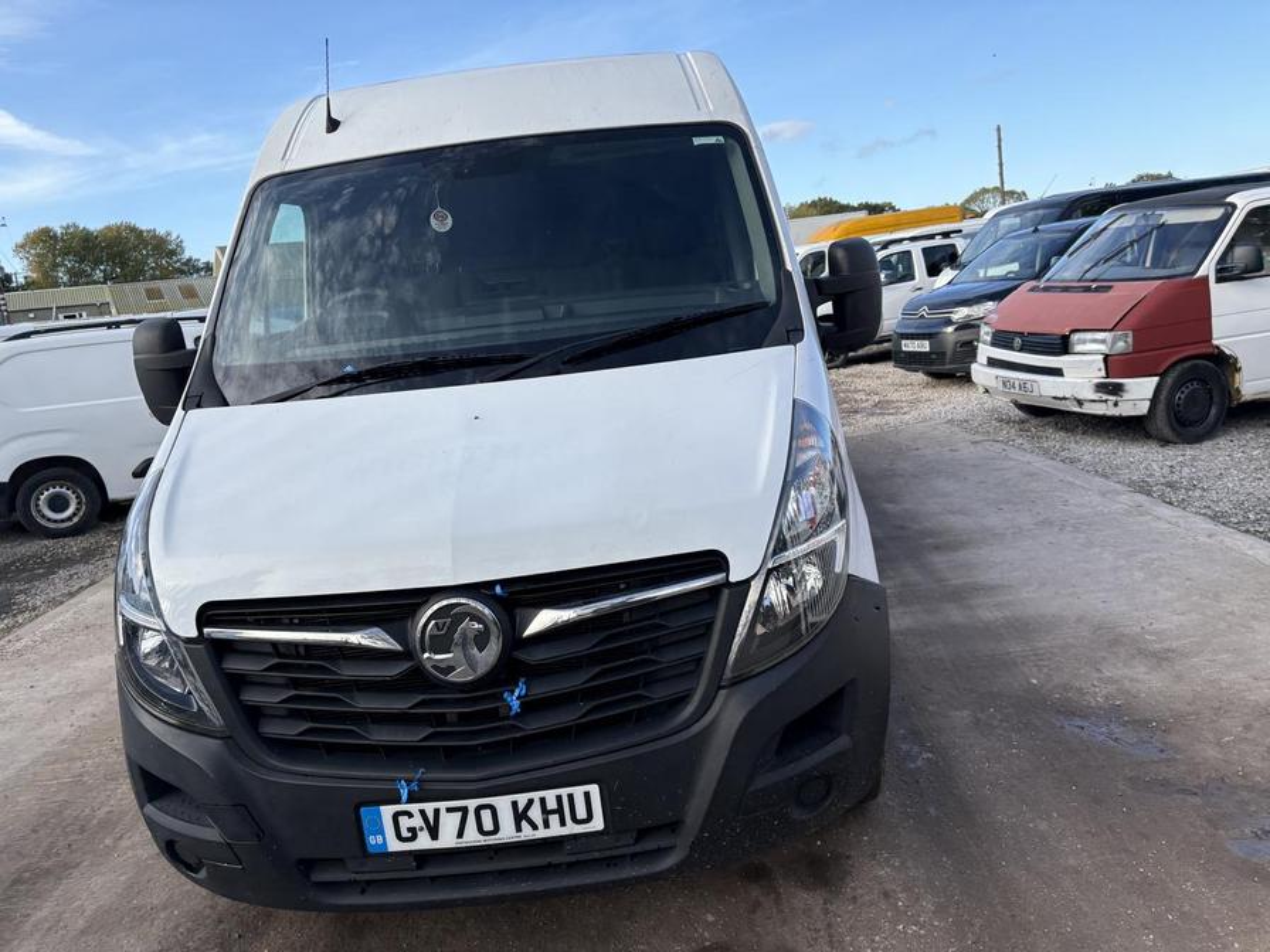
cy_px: 476
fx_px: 954
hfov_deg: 67.3
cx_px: 635
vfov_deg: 53.1
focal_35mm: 26
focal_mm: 5.96
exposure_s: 1/1239
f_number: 1.6
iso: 50
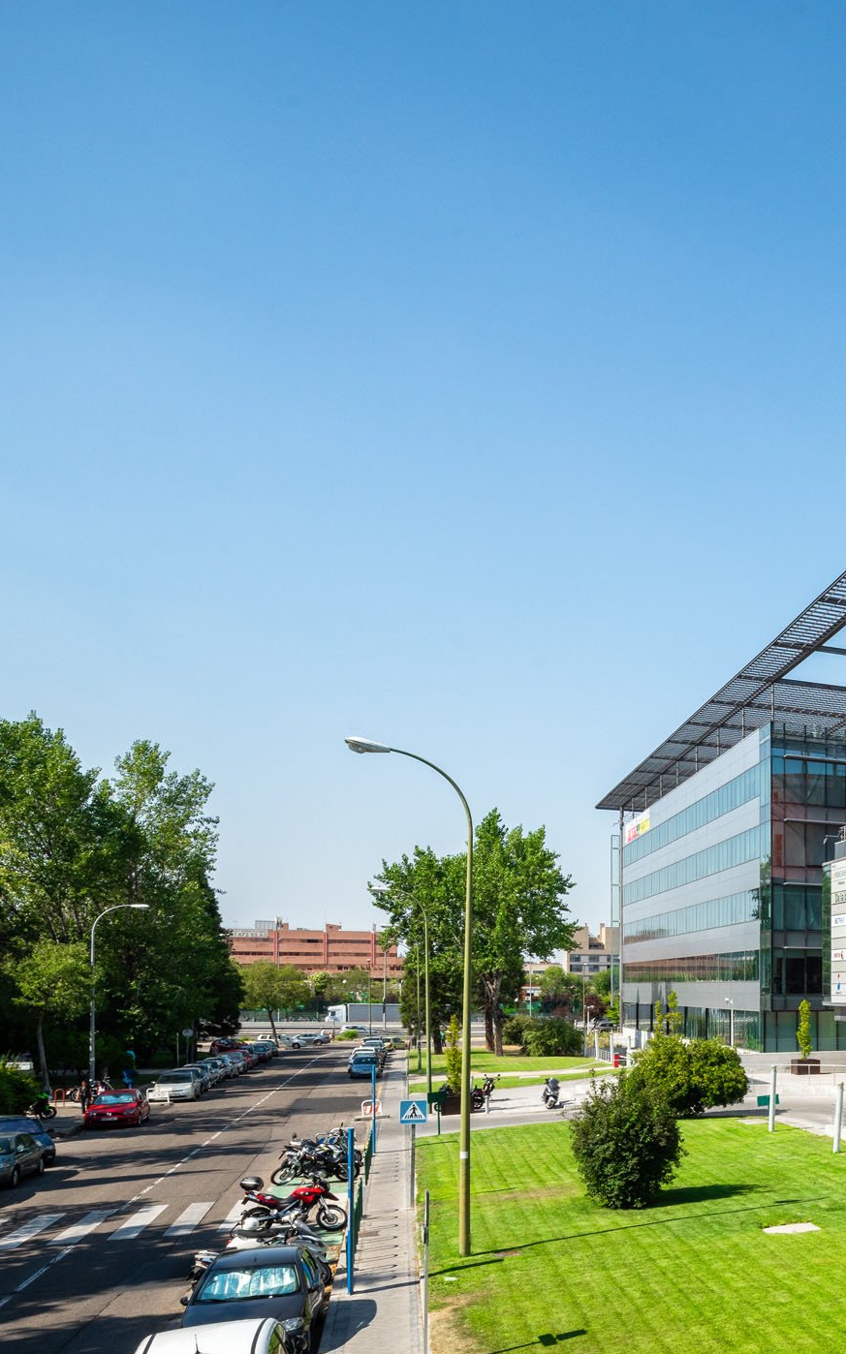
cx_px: 1144
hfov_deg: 30.4
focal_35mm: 31
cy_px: 789
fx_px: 1144
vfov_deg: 60.9
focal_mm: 17
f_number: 16
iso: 250
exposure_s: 1/200
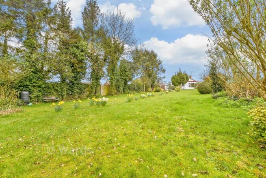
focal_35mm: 15
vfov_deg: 77.4
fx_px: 111
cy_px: 89
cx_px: 133
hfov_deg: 100.4
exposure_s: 1/160
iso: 160
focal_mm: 10
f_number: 8
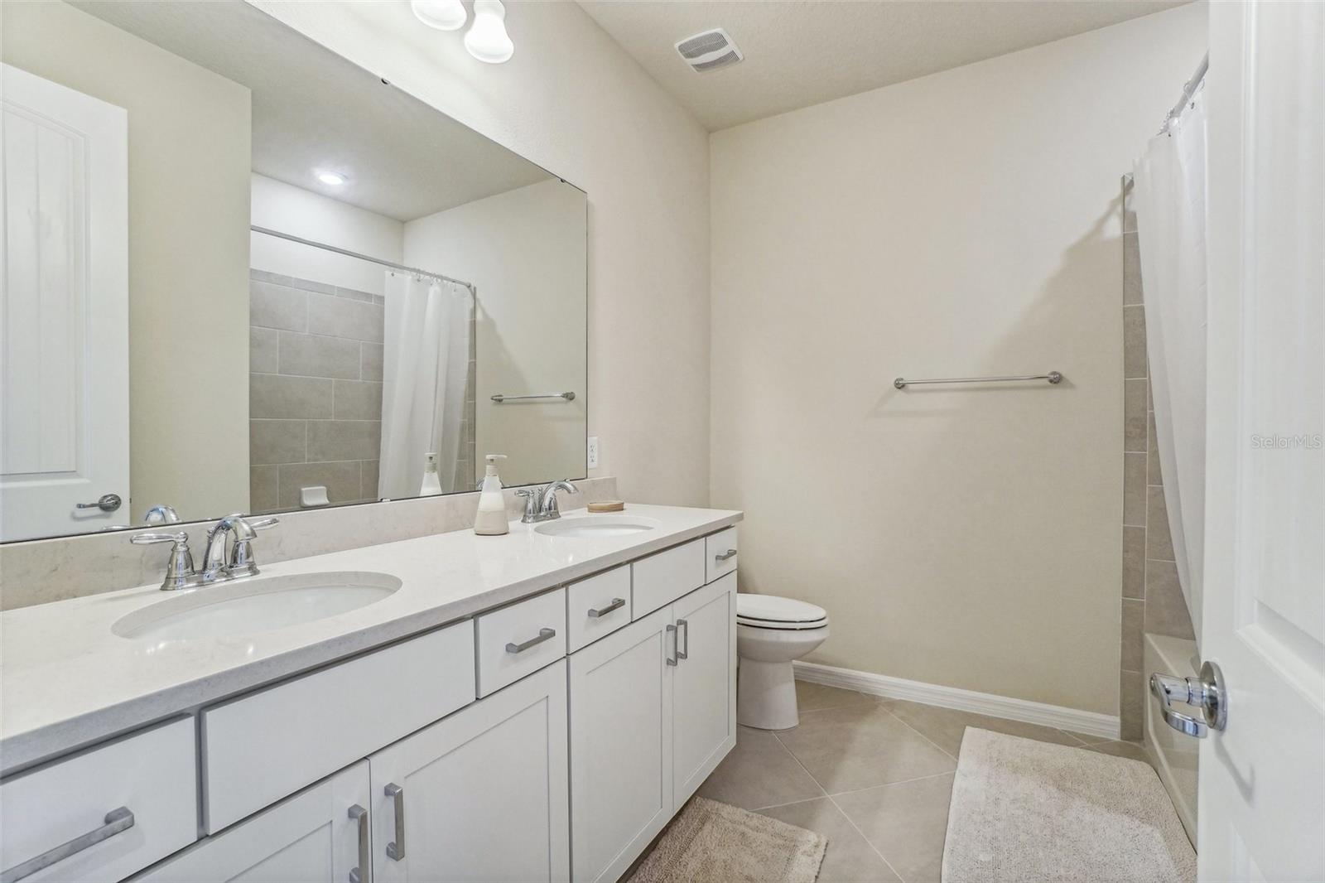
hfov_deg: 100.4
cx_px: 662
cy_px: 442
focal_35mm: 15
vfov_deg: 77.3
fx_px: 552
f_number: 8
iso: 400
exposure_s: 1/25
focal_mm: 10
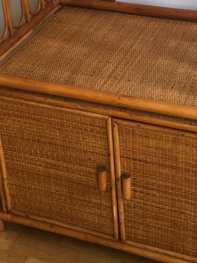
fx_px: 546
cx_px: 135
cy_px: 2
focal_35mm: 72
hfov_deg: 20.3
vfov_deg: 25.7
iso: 50
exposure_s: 1/33
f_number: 2.2
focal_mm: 4.15
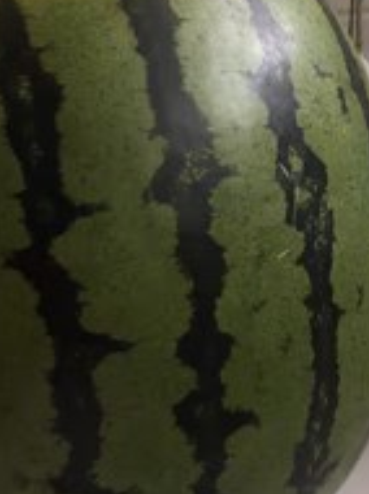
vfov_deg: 32.7
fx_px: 840
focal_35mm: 59
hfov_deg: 24.8
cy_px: 231
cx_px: 195
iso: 125
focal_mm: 3.99
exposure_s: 1/4
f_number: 1.8
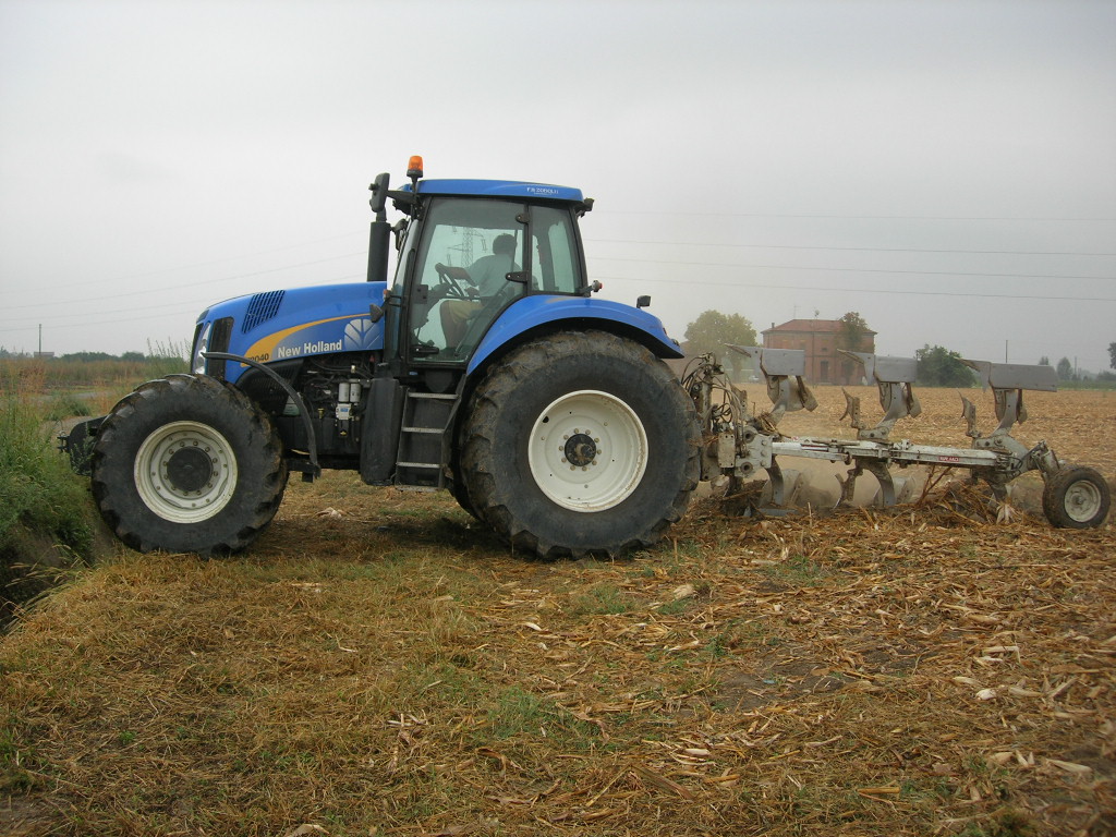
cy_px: 418
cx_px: 558
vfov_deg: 37.7
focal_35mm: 38
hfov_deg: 49.0
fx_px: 1225
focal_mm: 7.8
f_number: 2.8
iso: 64
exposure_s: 1/176
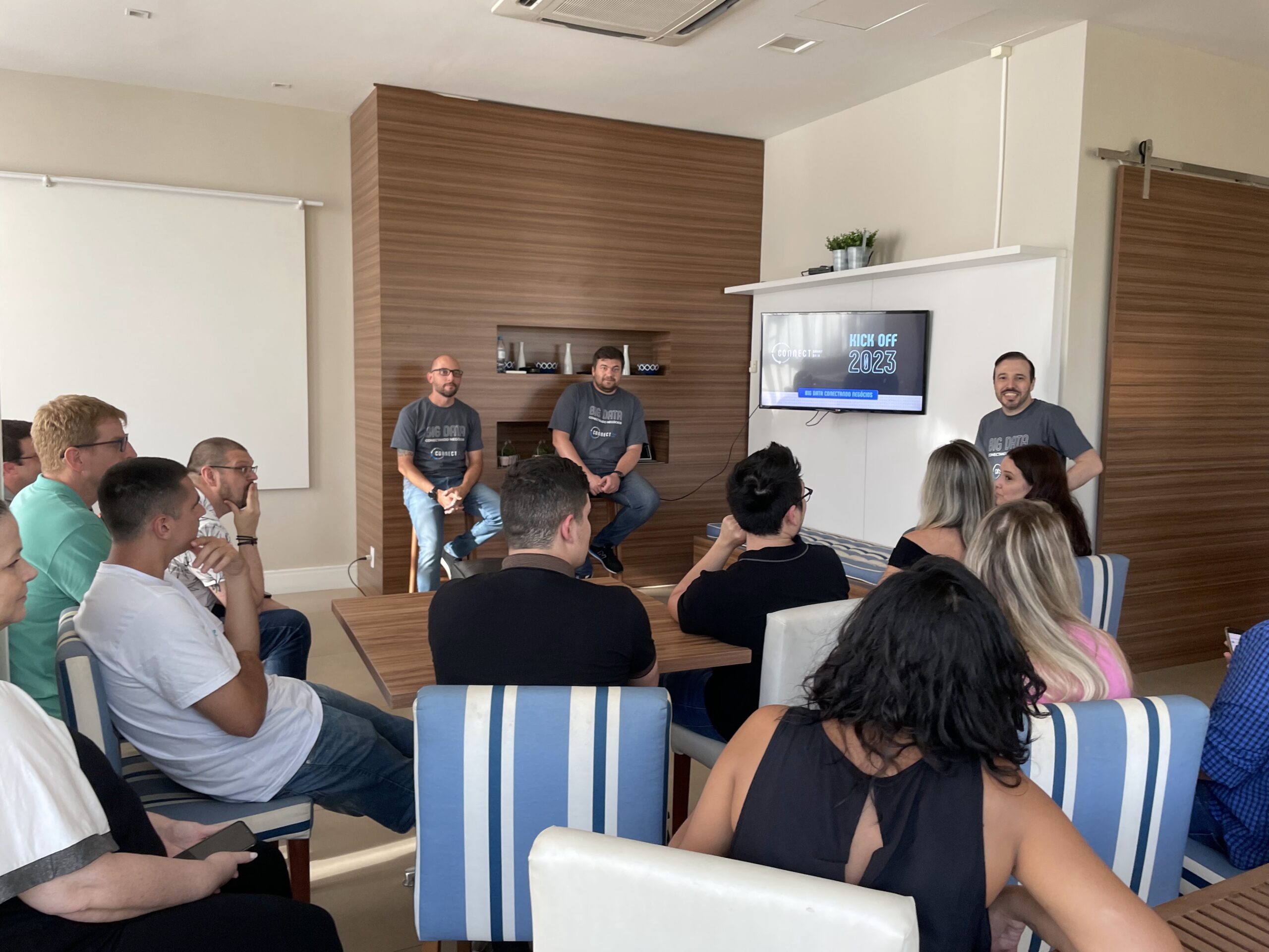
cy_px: 476
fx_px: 953
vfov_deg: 53.1
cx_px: 634
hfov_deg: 67.3
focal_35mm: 26
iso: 125
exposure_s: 1/116
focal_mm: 4.2
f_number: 1.6
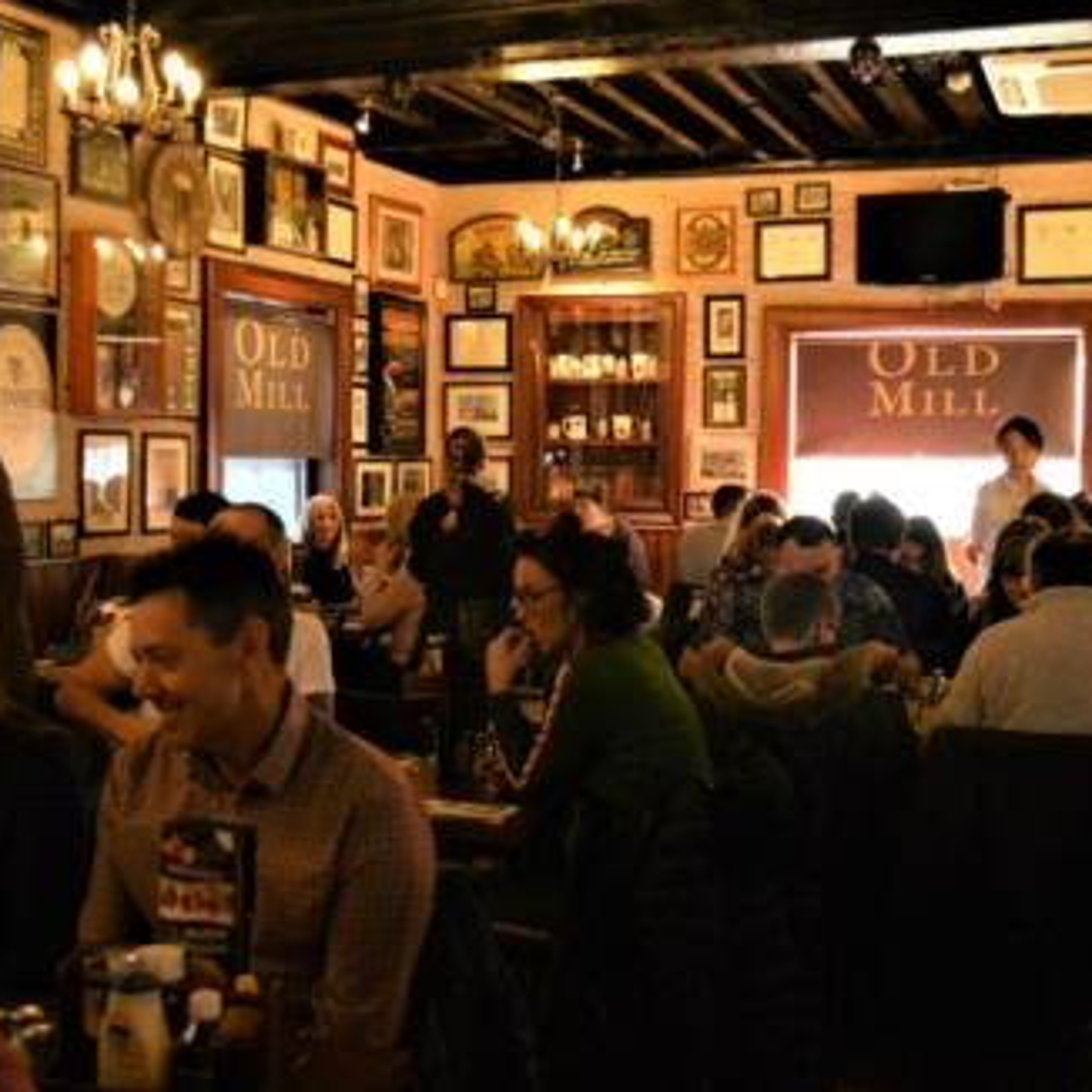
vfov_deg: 39.2
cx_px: 506
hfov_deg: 39.1
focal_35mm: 43
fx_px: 1535
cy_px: 538
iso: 2500
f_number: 4
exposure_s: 1/50
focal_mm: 22
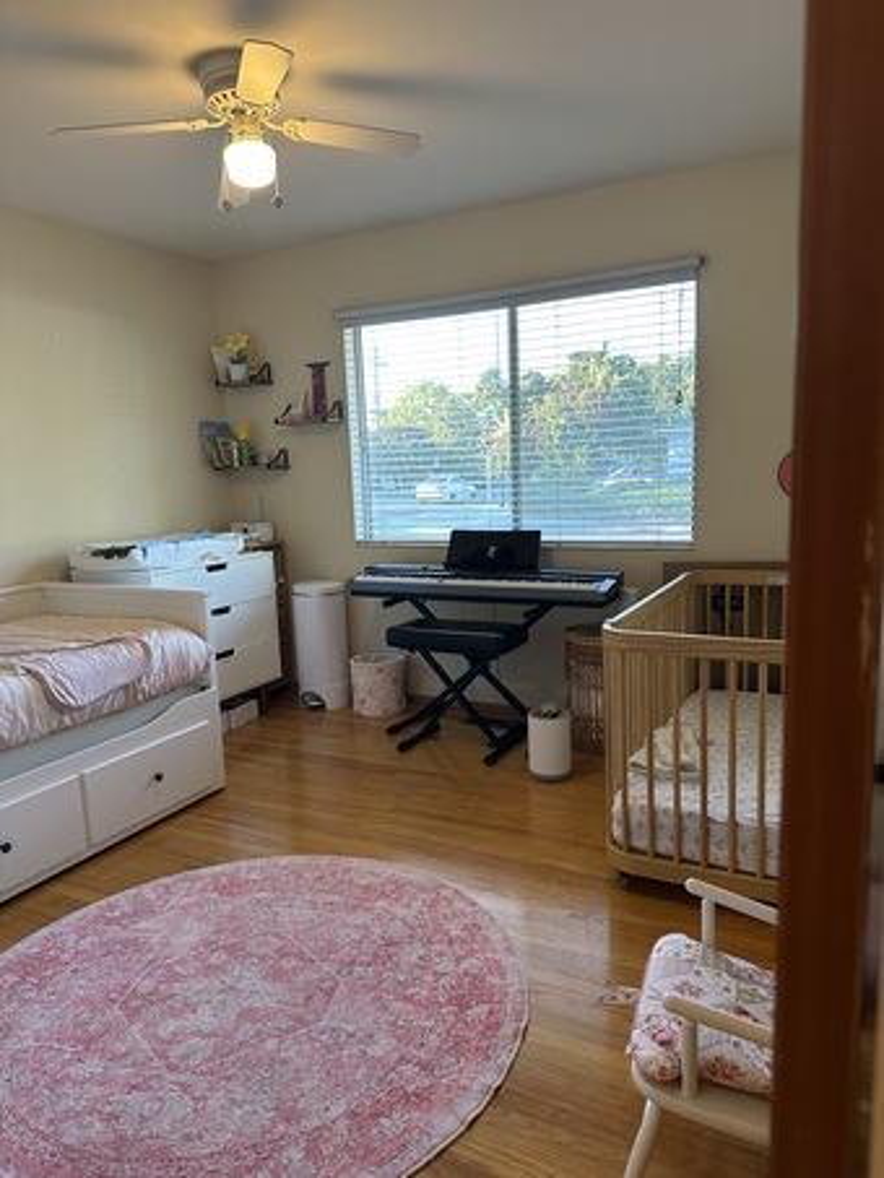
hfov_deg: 56.8
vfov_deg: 71.6
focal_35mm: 24
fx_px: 817
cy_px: 589
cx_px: 442
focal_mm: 6.86
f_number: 1.78
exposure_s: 1/120
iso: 125
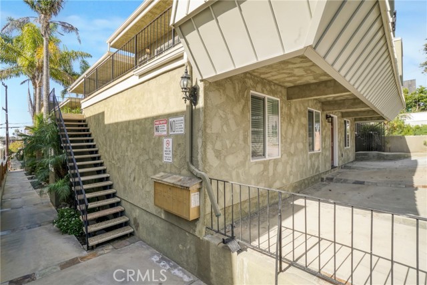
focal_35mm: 16
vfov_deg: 72.1
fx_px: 196
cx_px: 214
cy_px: 142
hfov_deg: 95.0
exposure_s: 1/30
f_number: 16
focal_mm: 11
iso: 400
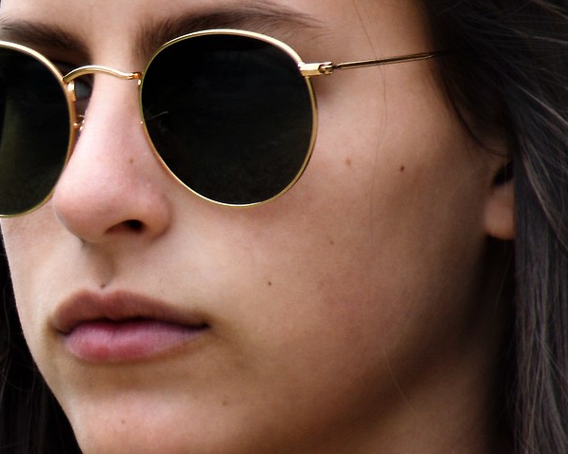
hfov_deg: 1.7
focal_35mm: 1130
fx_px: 19002
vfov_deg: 1.4
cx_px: -247
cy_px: 166
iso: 100
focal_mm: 200
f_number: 5.6
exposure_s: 1/400
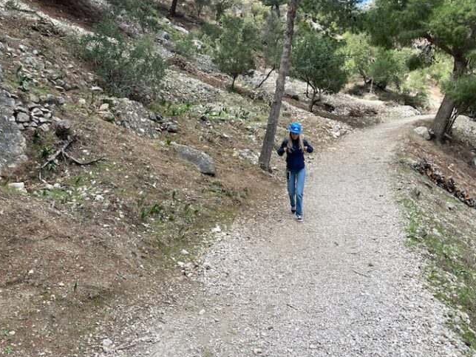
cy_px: 164
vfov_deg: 45.4
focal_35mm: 31
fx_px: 426
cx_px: 256
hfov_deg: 58.3
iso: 32
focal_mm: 4.2
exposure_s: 1/609
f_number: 1.6
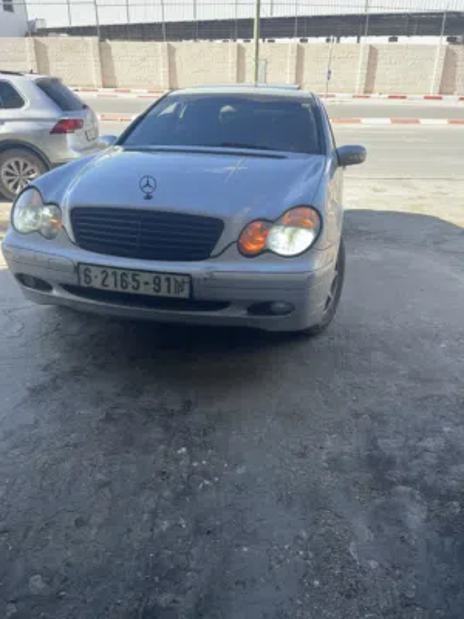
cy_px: 310
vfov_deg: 67.3
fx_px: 465
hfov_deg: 53.1
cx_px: 232
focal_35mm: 26
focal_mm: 5.1
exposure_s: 1/333
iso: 50
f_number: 1.6
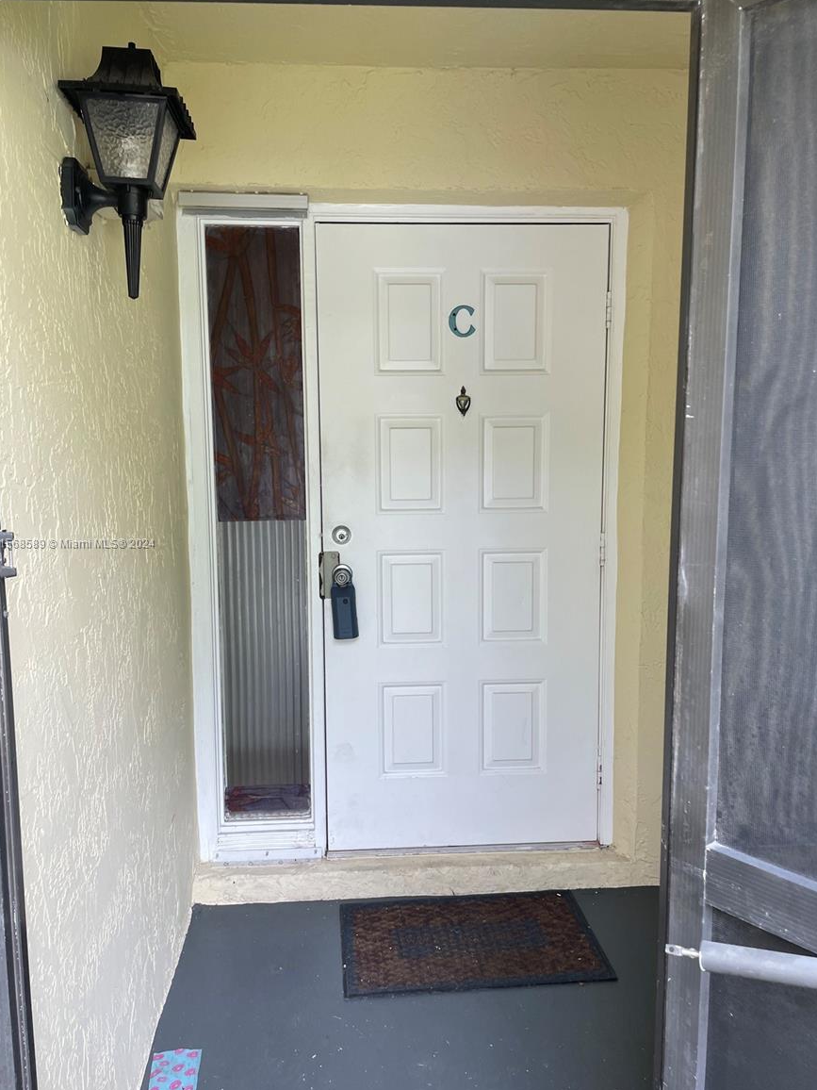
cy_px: 544
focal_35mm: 27
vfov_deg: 65.3
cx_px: 406
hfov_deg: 51.4
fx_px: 850
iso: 40
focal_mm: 4.2
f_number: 1.6
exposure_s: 1/121
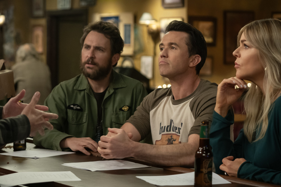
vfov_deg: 14.1
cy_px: 98
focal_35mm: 97
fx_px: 757
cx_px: 107
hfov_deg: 21.0
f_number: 3.2
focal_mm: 70
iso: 5000
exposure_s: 1/125
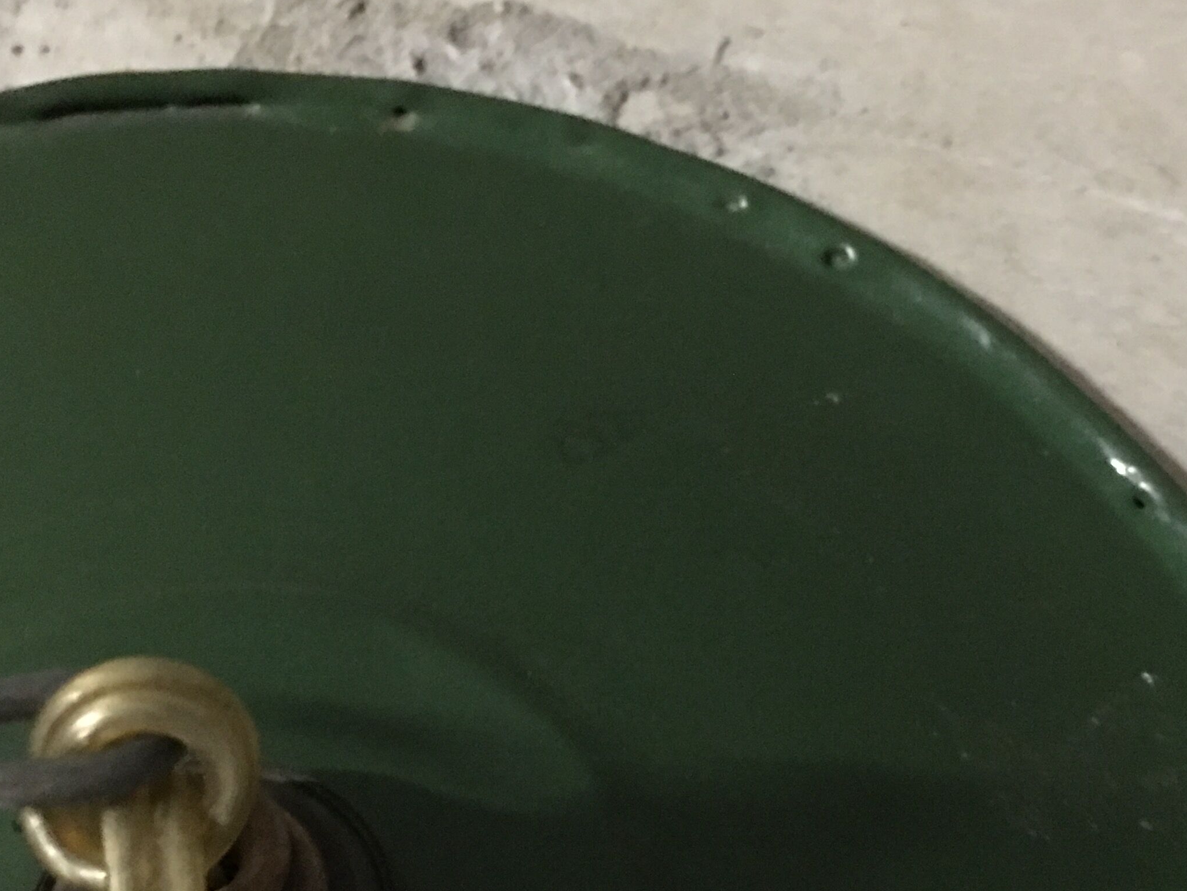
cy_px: 632
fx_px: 1955
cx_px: 682
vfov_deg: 25.5
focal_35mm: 57
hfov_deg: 33.7
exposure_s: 1/4
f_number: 2.2
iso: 200
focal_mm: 4.15
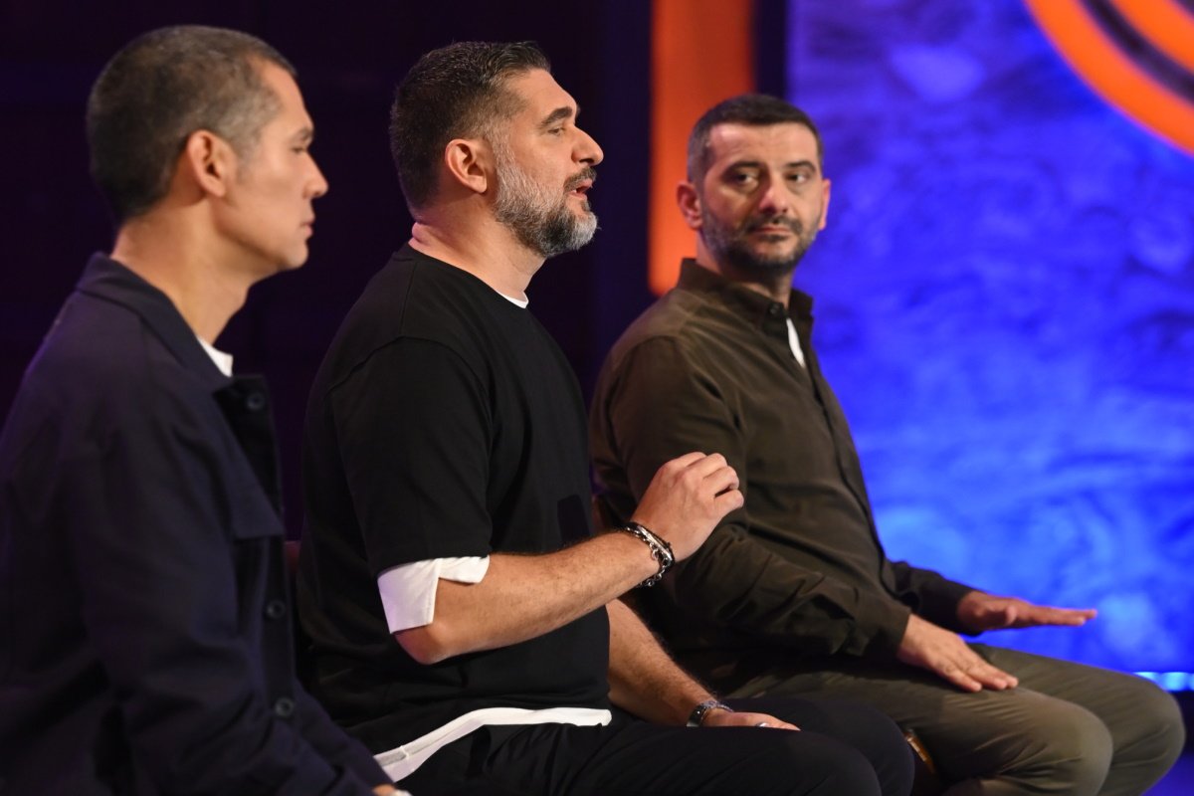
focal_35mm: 135
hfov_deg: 15.2
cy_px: 398
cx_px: 597
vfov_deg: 10.2
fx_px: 4477
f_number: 3.2
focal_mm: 135
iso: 2500
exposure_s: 1/200
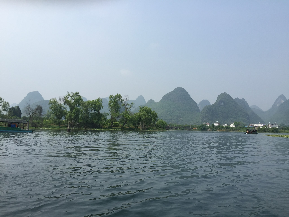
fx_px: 242
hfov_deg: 61.7
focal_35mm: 29
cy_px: 108
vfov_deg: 48.2
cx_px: 144
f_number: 2.2
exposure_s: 1/2198
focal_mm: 4.15
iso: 32
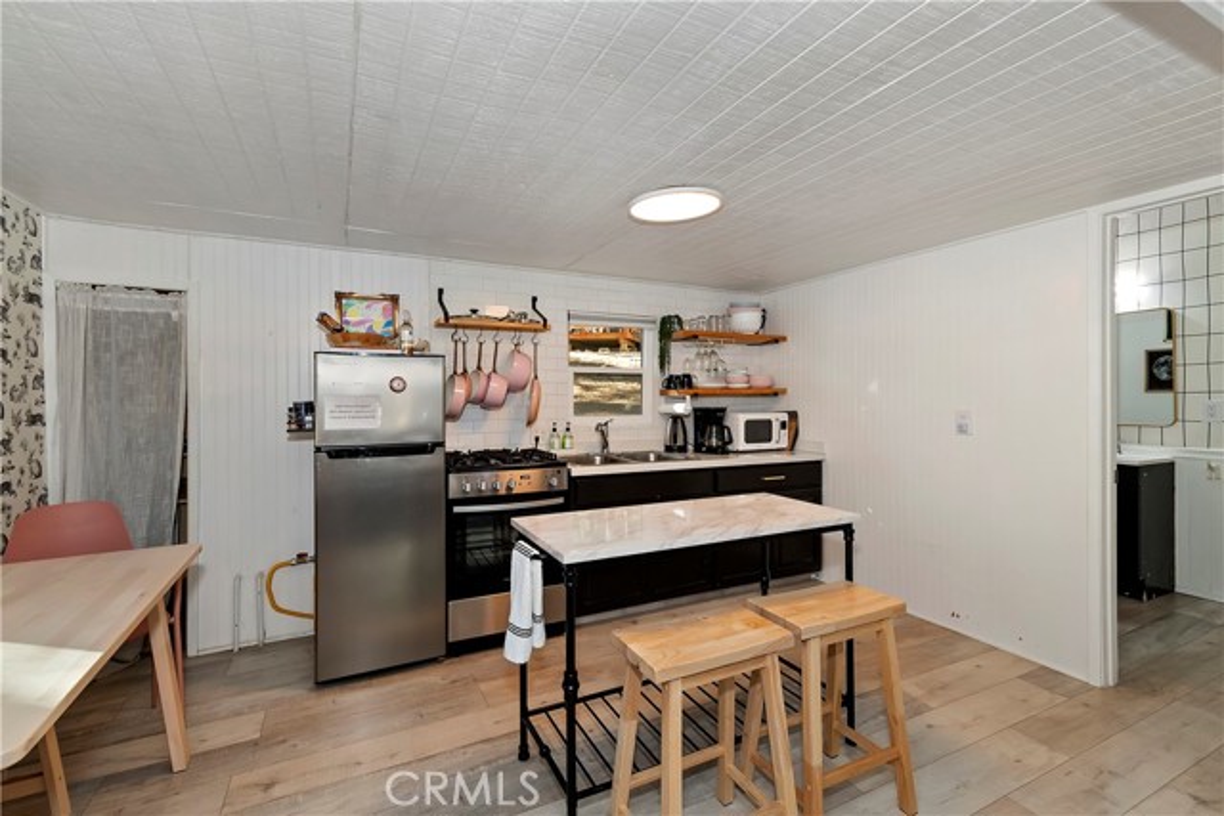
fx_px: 510
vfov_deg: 77.4
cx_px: 612
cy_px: 408
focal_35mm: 15
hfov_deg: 100.4
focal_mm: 10
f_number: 8
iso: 400
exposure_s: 1/30
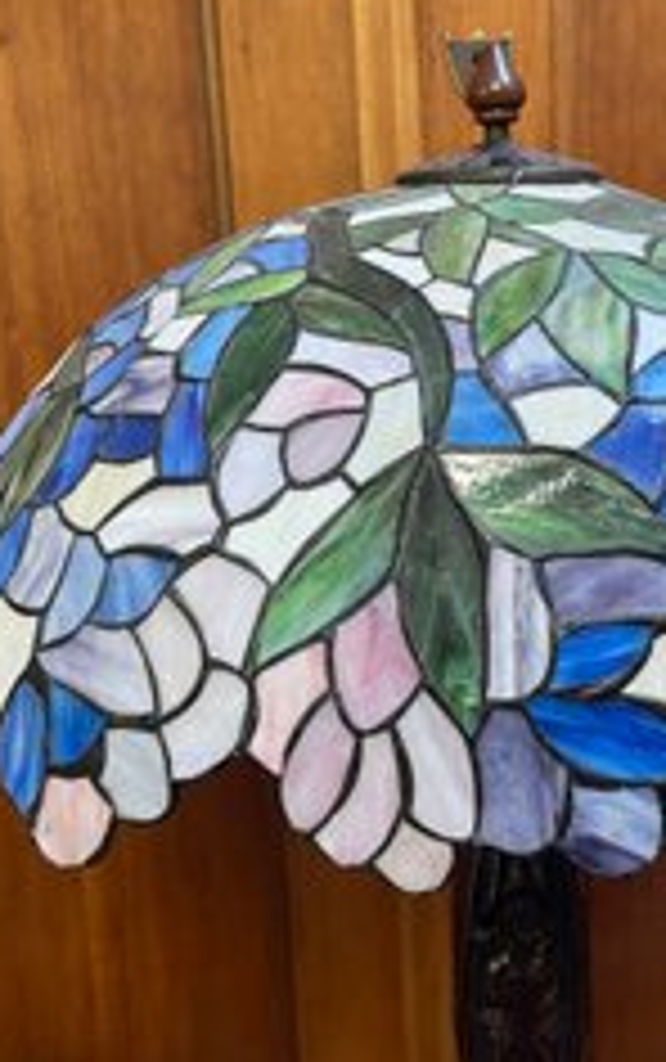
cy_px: 533
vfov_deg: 49.2
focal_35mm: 40
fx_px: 1159
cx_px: 502
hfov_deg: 31.5
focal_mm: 4.2
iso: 200
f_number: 1.6
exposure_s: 1/60
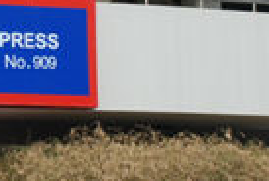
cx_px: -90
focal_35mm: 291
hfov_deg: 7.0
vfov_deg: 4.7
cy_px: 41
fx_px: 2179
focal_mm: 38
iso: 100
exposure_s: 1/350
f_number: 5.6
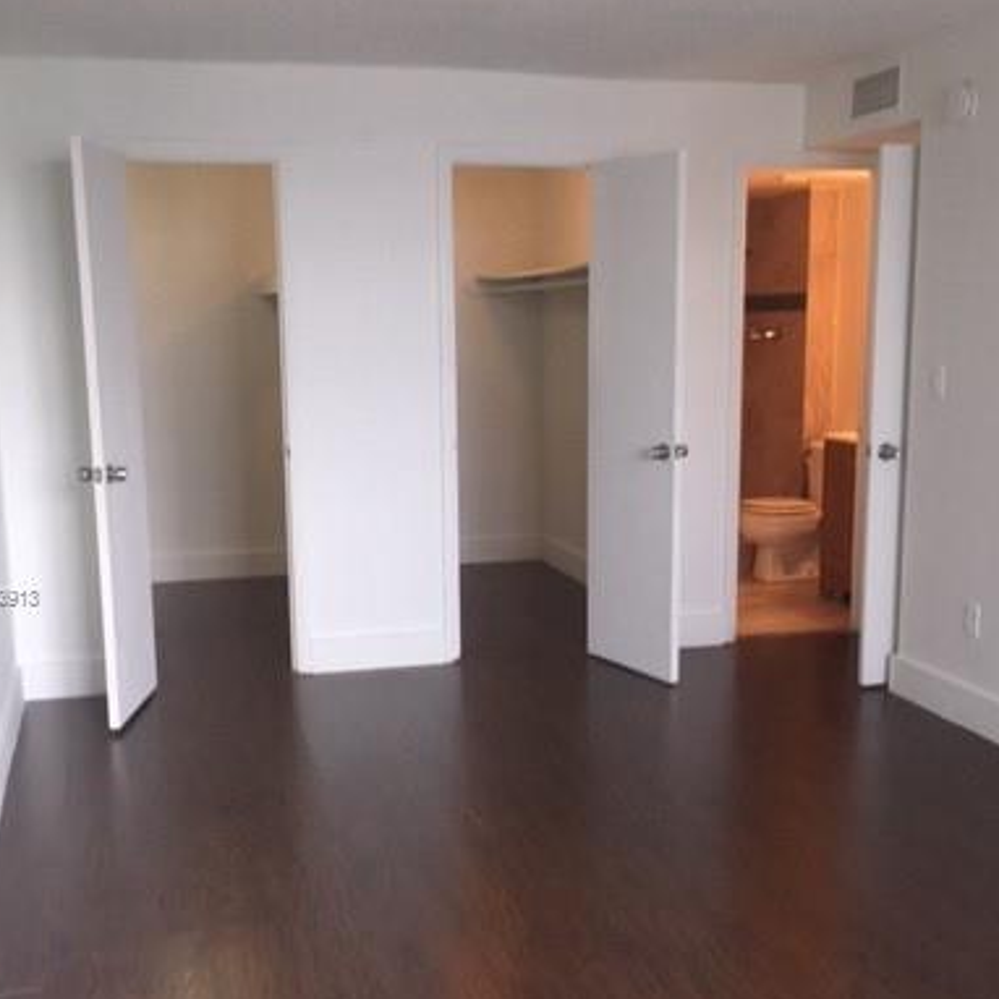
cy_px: 596
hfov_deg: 39.2
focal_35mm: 43
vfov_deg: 39.0
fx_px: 1404
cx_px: 502
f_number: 2.2
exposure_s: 1/33
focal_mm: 4.15
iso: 25
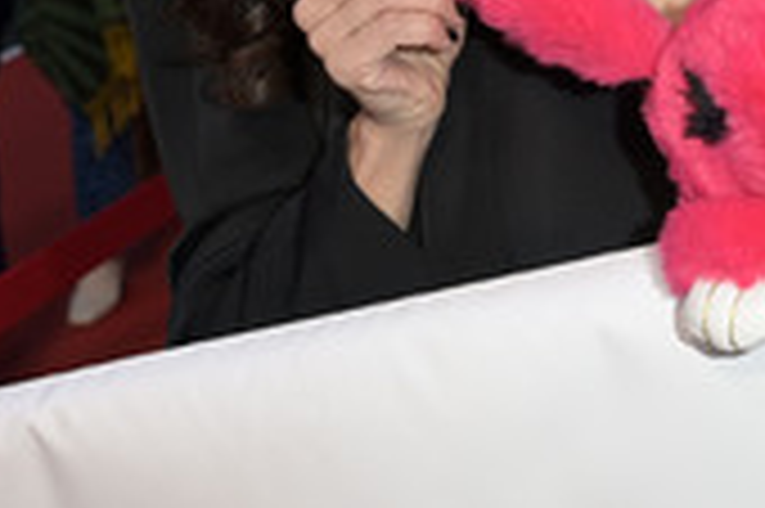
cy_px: -157
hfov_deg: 21.5
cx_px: 673
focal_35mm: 93
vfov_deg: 14.1
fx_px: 1974
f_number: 5.6
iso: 400
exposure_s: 1/100
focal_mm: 35
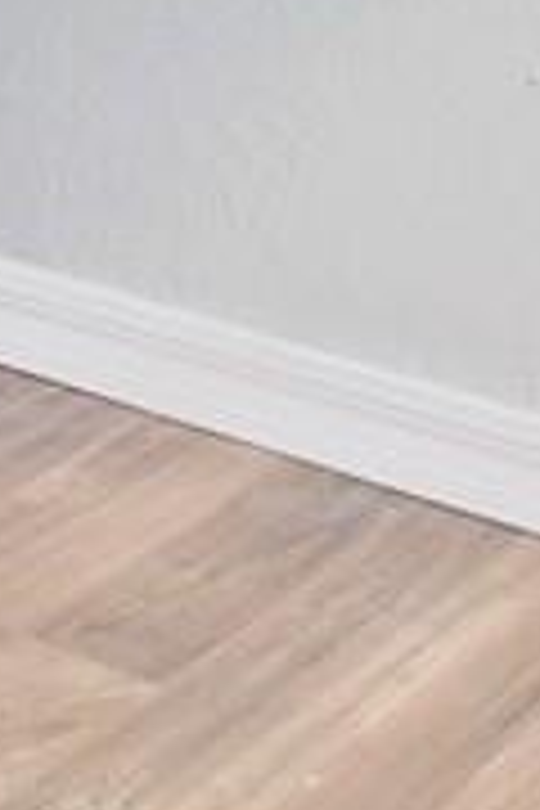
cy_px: -781
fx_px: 2902
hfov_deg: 8.6
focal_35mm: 129
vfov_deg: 13.7
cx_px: -1154
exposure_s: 1/60
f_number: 4
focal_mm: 7
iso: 2000
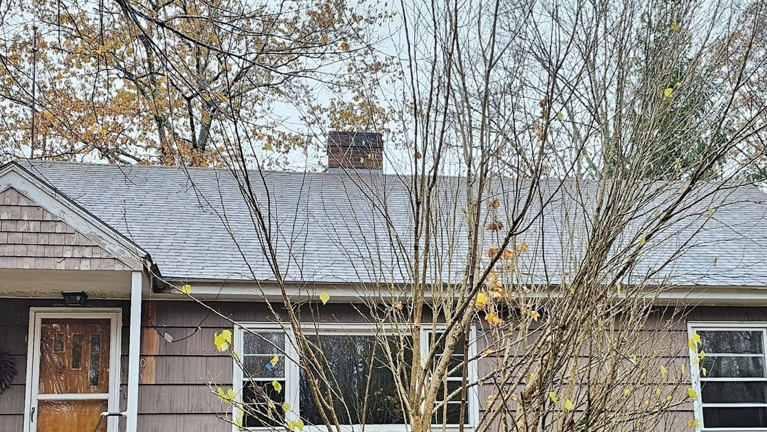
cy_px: 348
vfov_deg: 25.5
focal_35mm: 46
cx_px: 400
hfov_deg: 44.6
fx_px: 936
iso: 80
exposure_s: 1/120
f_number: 1.7
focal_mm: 6.3
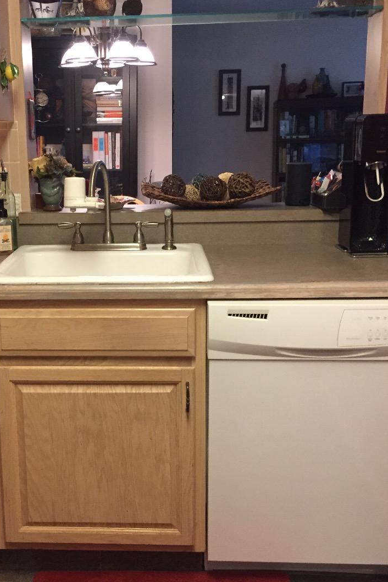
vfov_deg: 47.4
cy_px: 286
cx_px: 111
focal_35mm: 41
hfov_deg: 32.2
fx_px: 663
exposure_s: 1/30
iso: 200
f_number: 2.2
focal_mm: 4.15
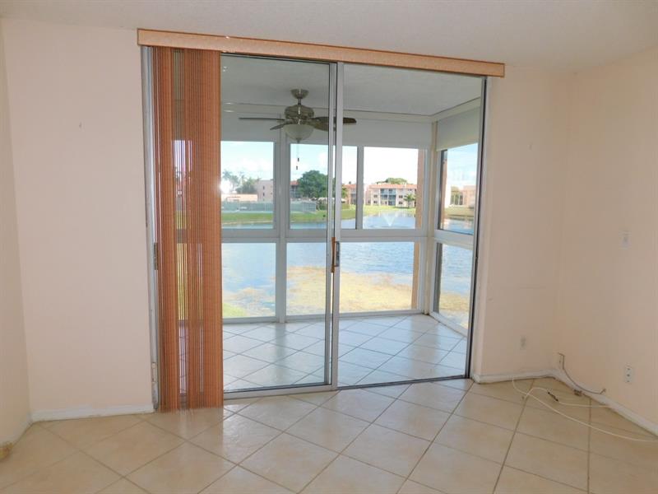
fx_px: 437
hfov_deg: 73.9
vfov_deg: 58.9
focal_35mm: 23
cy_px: 247
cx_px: 329
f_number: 3
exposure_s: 1/200
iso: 125
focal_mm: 4
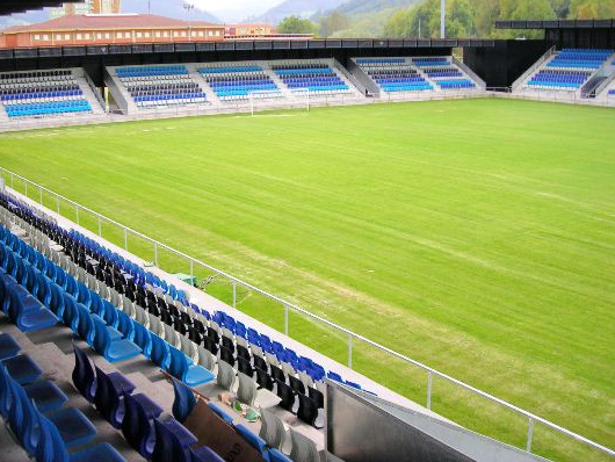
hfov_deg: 43.8
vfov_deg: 33.6
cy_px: 203
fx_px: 764
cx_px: 277
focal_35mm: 43
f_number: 3.2
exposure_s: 1/149
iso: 50
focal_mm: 6.3
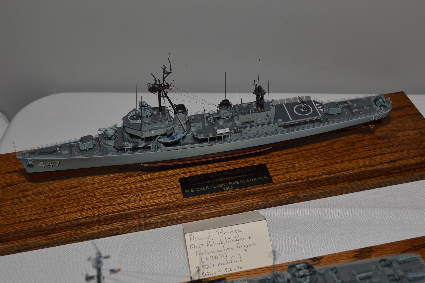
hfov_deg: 38.9
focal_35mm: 51
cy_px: 142
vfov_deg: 26.4
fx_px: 602
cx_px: 212
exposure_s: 1/60
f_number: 8
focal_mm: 34
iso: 100
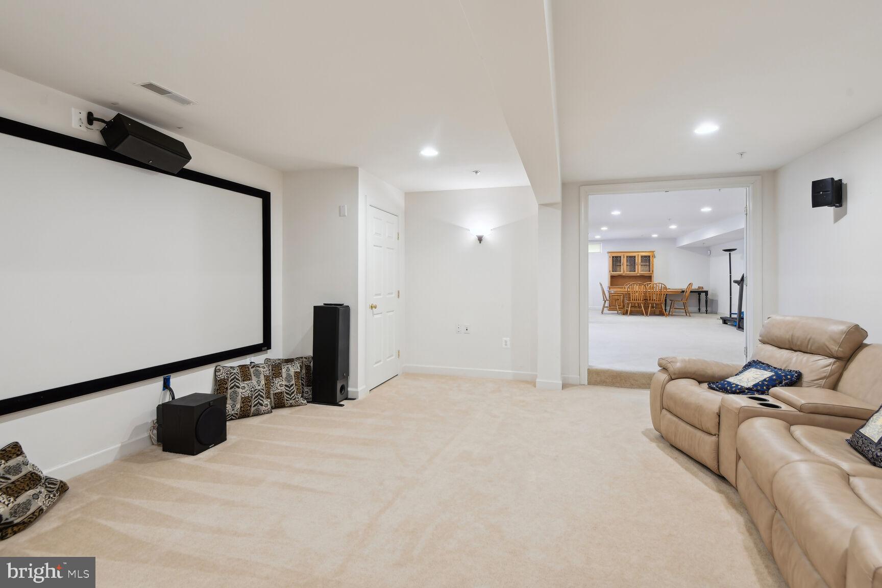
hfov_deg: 96.7
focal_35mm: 16
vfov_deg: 73.7
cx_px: 441
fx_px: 392
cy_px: 294
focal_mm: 16
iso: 200
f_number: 8
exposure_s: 1/3.33
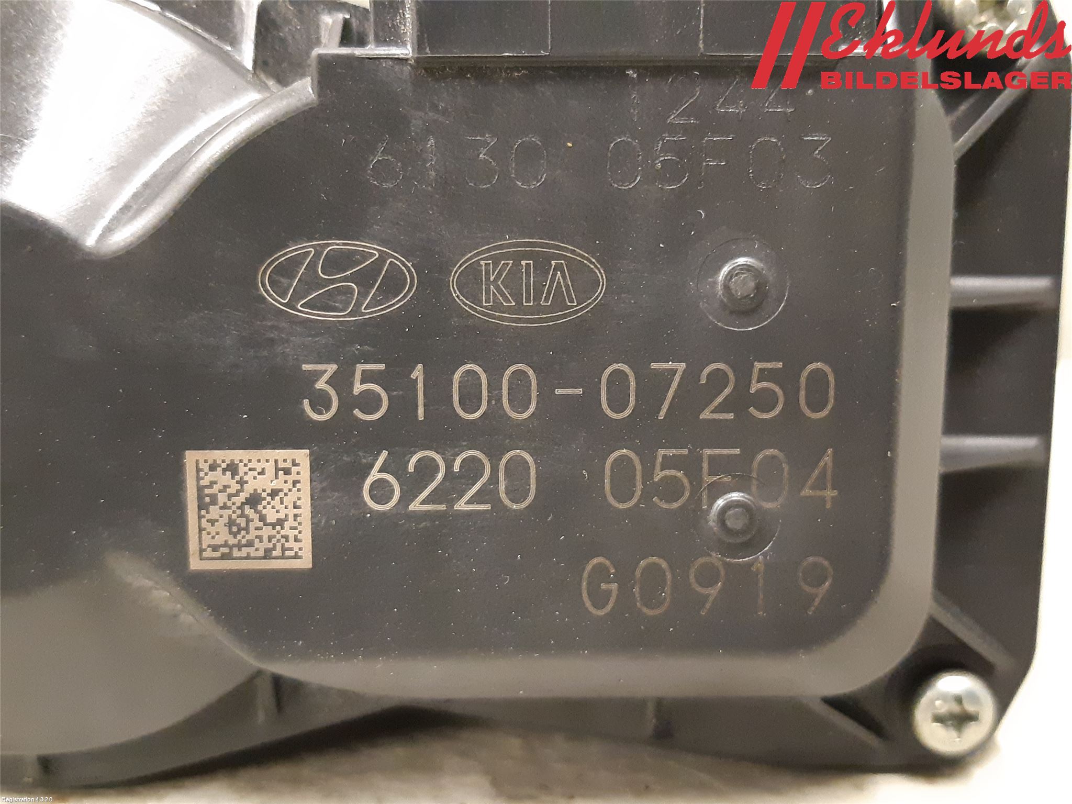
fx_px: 805
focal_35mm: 26
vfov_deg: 53.1
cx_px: 536
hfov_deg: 67.3
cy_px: 402
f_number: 1.7
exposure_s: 1/25
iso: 500
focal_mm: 3.93
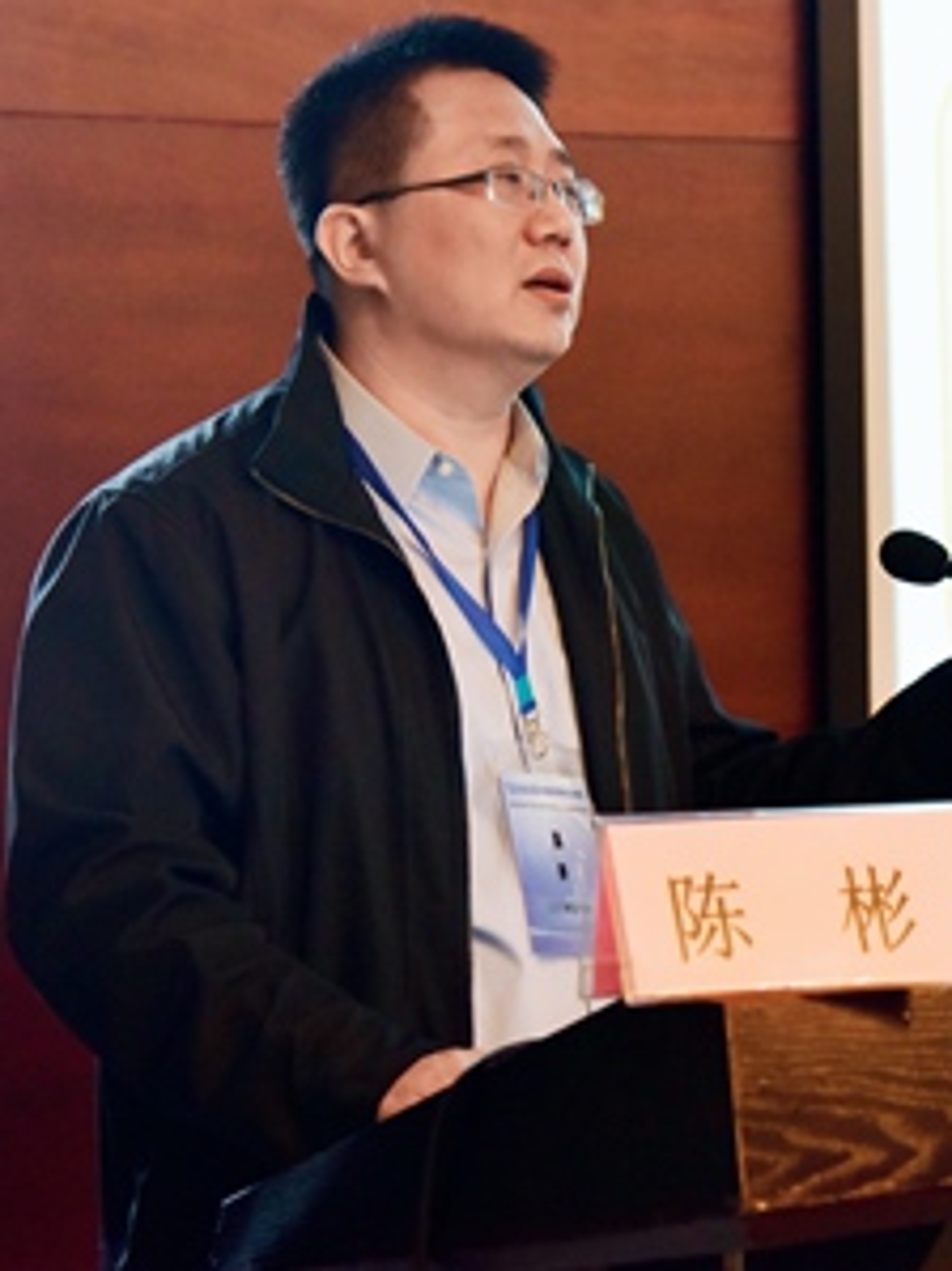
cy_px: 572
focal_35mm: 115
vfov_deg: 17.1
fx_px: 4220
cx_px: 846
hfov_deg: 12.8
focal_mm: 65
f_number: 4
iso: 1600
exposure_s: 1/60
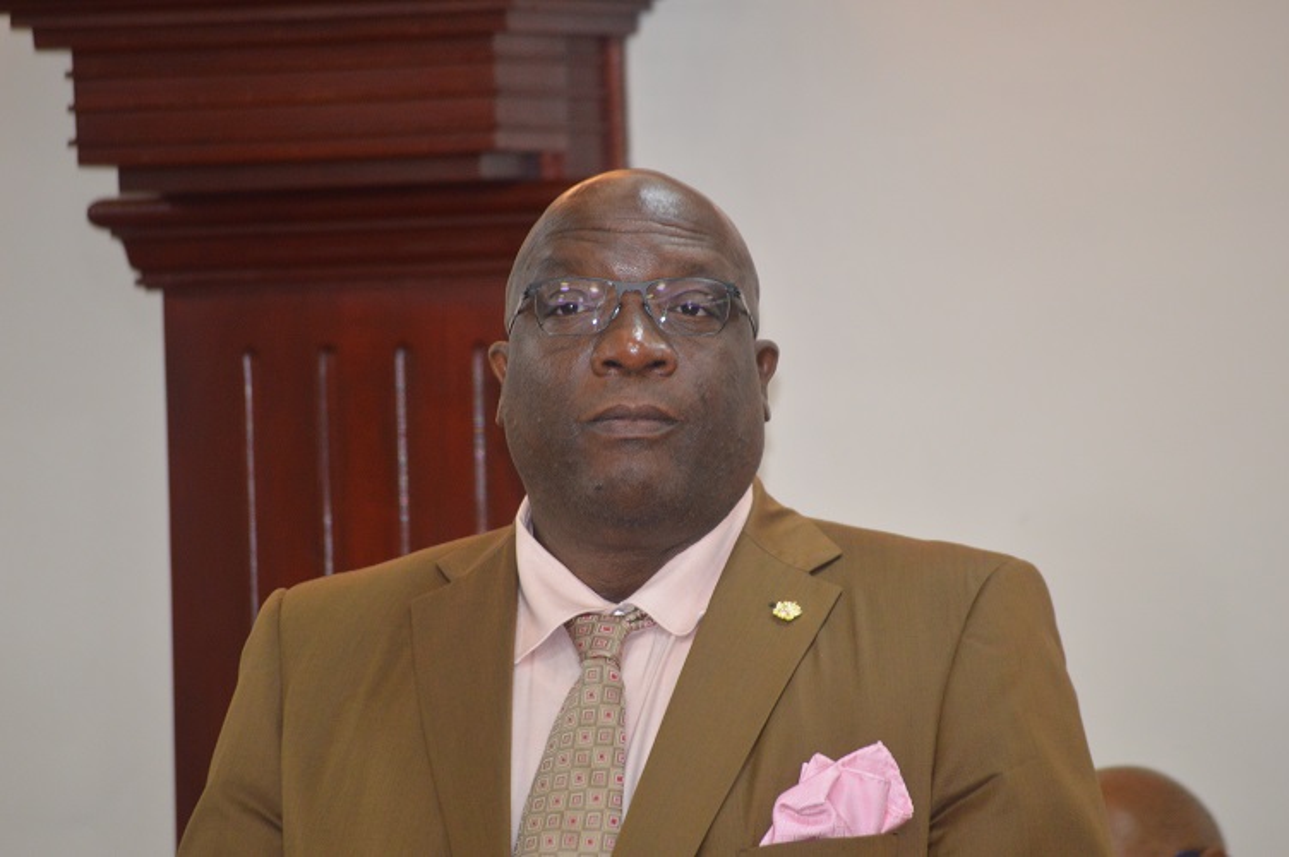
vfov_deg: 5.2
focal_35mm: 262
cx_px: 644
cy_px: 428
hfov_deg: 7.9
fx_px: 9391
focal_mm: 175
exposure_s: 1/60
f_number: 5.3
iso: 900
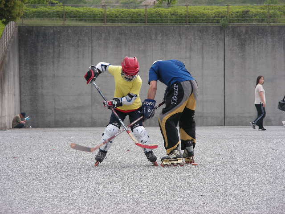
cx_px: 142
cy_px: 107
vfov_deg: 7.6
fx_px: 1614
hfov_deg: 10.1
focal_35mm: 196
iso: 50
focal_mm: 32.7
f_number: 3.5
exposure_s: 1/119
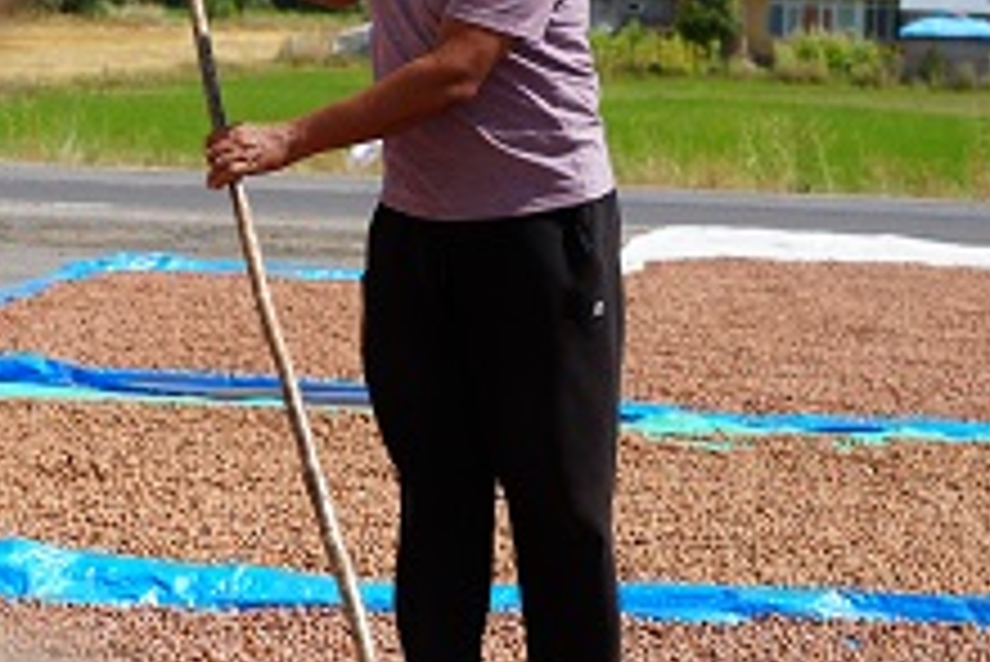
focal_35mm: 172
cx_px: -32
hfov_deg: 11.8
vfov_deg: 8.0
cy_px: 396
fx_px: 4733
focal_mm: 63
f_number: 7.1
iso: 100
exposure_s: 1/320
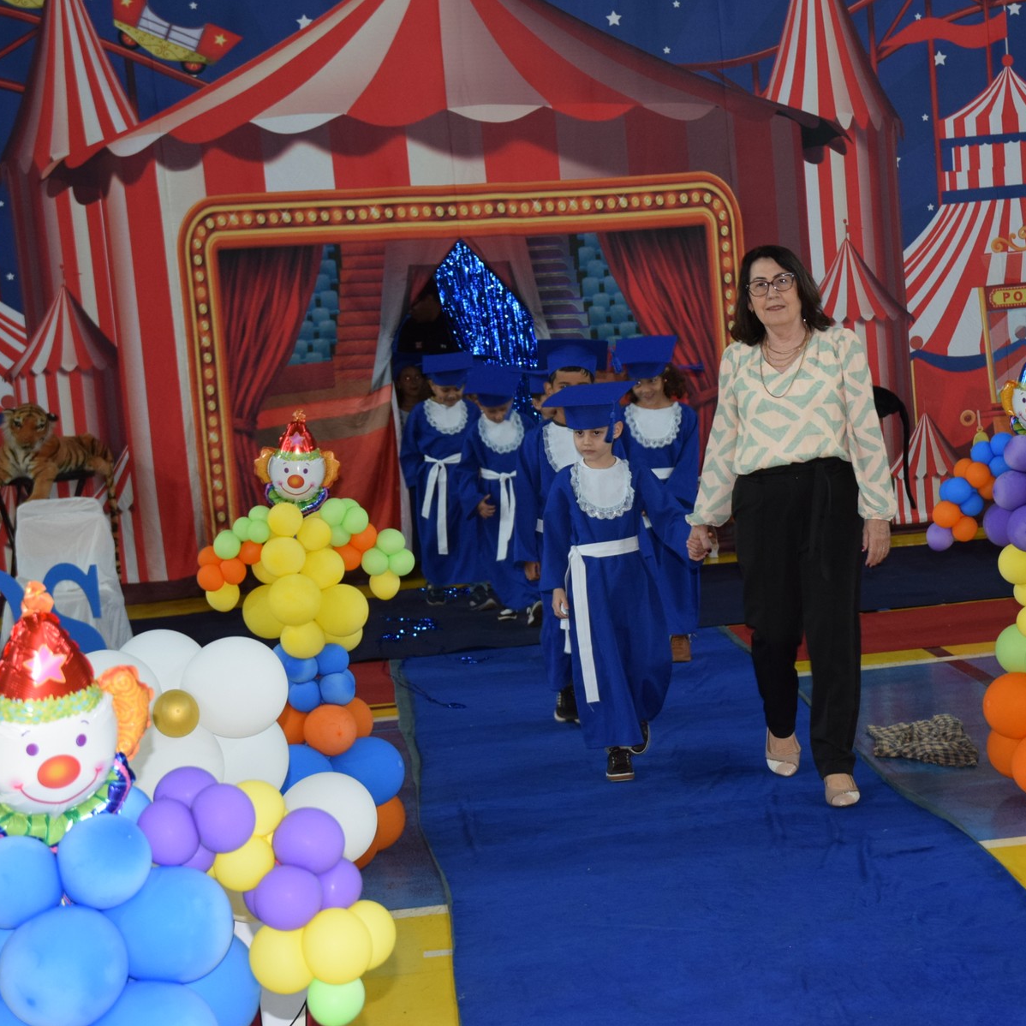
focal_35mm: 65
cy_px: 513
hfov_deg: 26.2
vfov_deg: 26.5
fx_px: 2180
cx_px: 732
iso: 1100
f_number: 4
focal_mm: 34
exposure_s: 1/60
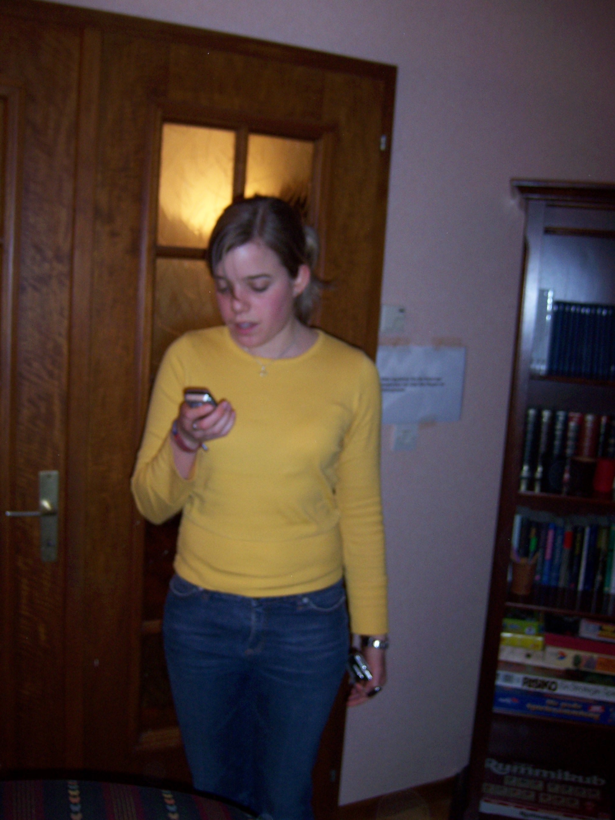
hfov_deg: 39.7
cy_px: 410
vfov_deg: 51.4
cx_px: 308
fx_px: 853
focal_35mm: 36
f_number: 2.8
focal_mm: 6.2
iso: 125
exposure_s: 1/60
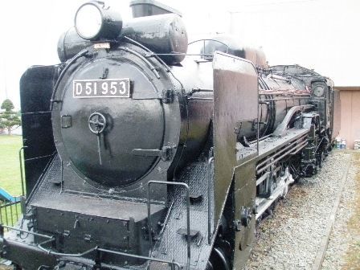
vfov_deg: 37.7
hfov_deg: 49.0
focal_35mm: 38
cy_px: 135
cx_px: 180
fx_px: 395
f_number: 3.5
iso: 800
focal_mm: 6.7
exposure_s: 1/200
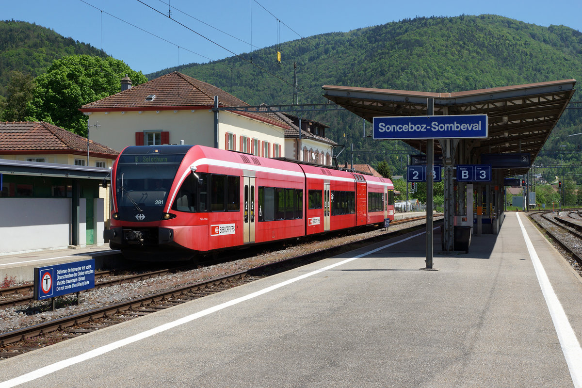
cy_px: 194
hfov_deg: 37.9
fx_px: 849
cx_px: 291
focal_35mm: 52
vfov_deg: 25.8
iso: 100
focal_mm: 35
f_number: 13
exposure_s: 1/160
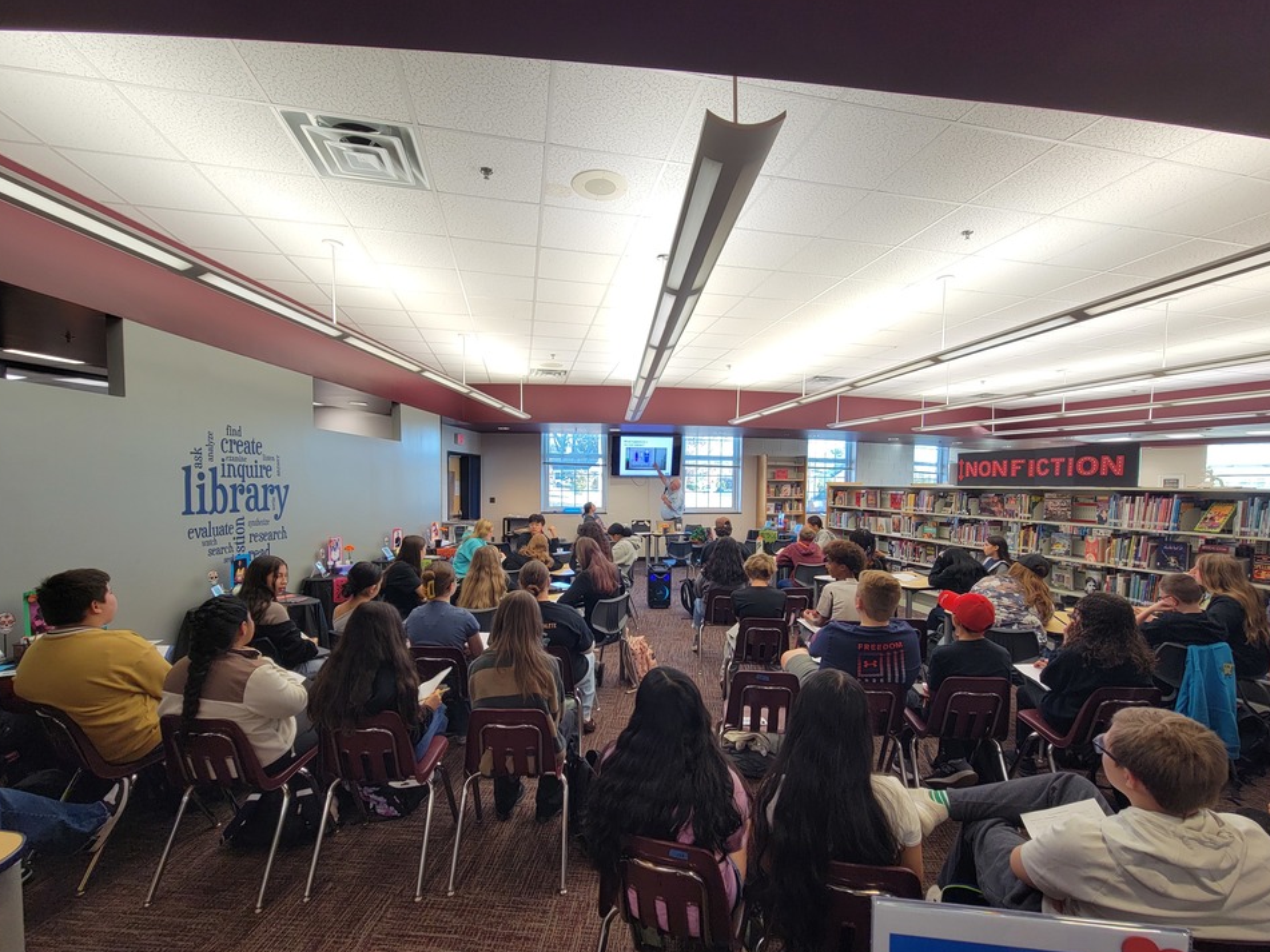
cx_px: 642
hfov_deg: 102.1
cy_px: 501
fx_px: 514
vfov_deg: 85.6
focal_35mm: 14
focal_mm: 2.2
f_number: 2.2
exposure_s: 1/60
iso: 100
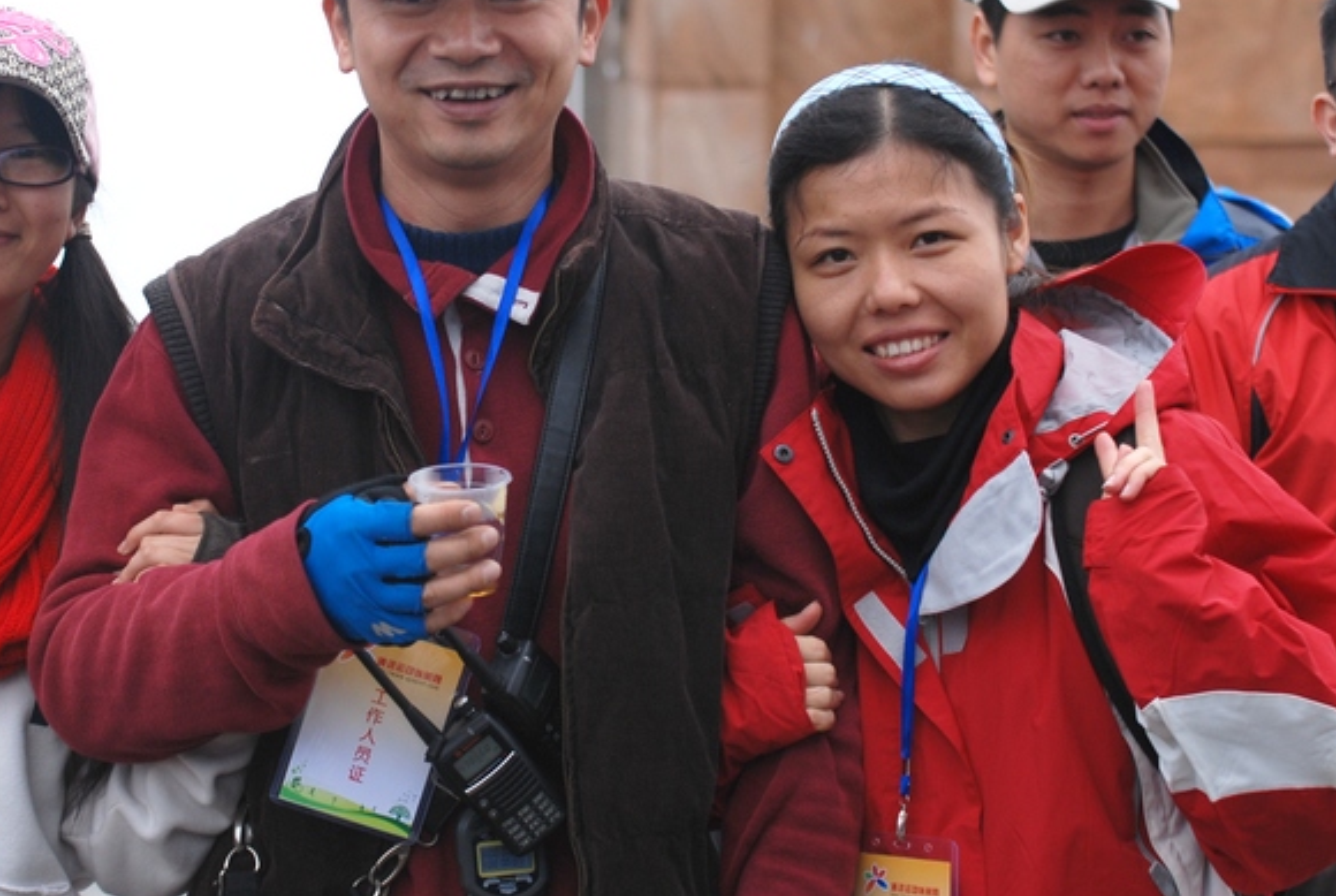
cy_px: 362
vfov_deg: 9.2
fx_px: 5539
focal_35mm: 149
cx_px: 486
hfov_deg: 13.7
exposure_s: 1/250
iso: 250
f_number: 3.5
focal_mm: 72
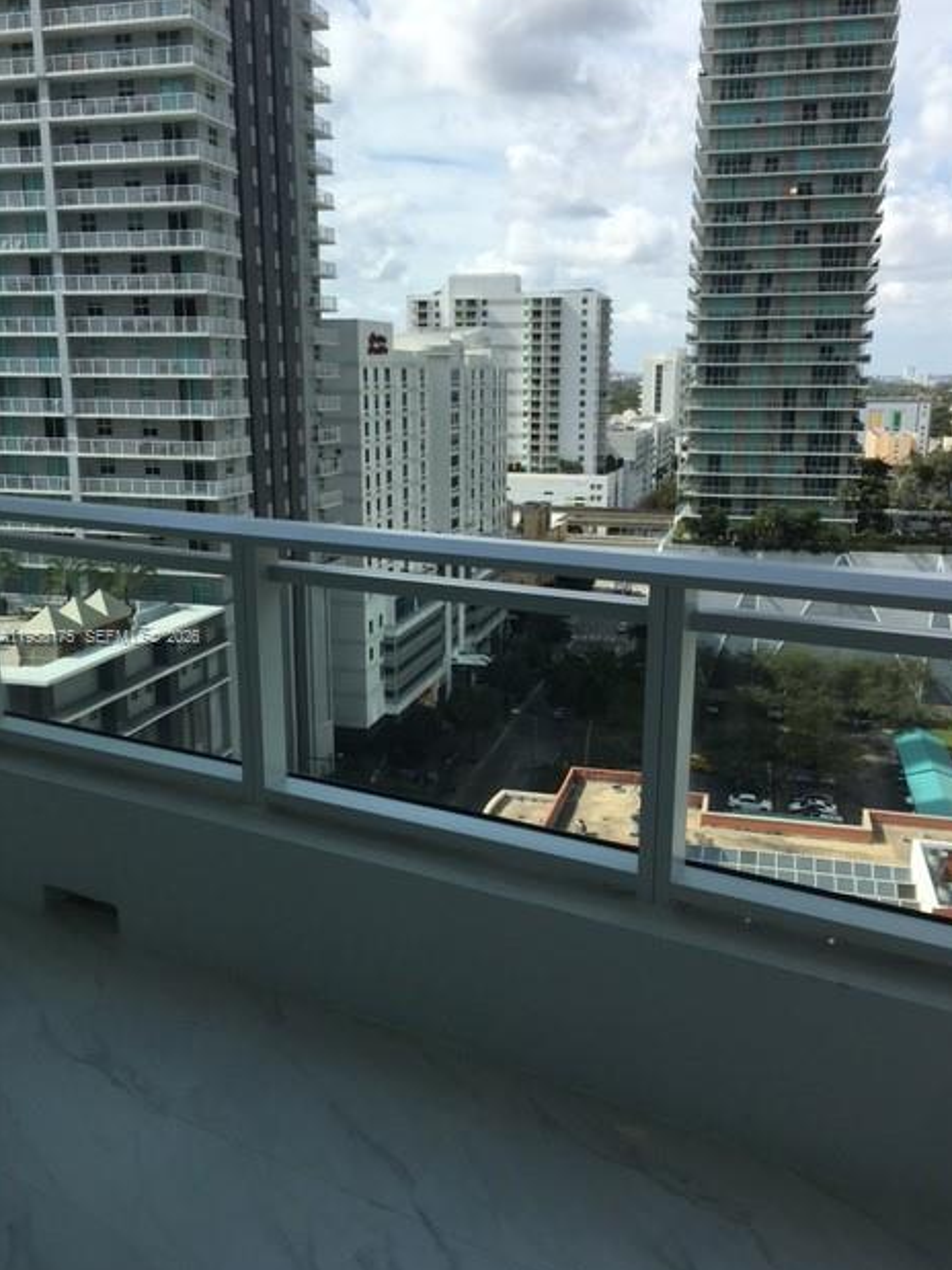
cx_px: 488
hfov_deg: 46.8
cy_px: 638
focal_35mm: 30
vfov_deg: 60.0
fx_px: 1100
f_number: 2.2
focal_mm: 4.15
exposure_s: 1/950
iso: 25
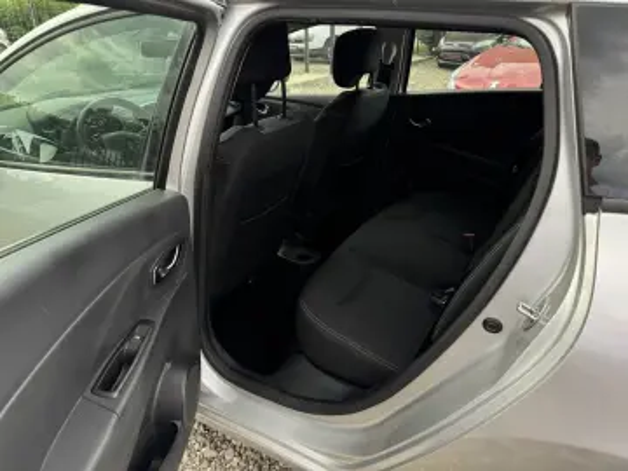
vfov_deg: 56.8
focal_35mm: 24
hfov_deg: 71.6
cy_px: 236
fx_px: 435
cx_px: 314
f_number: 1.78
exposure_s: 1/121
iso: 125
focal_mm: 6.76
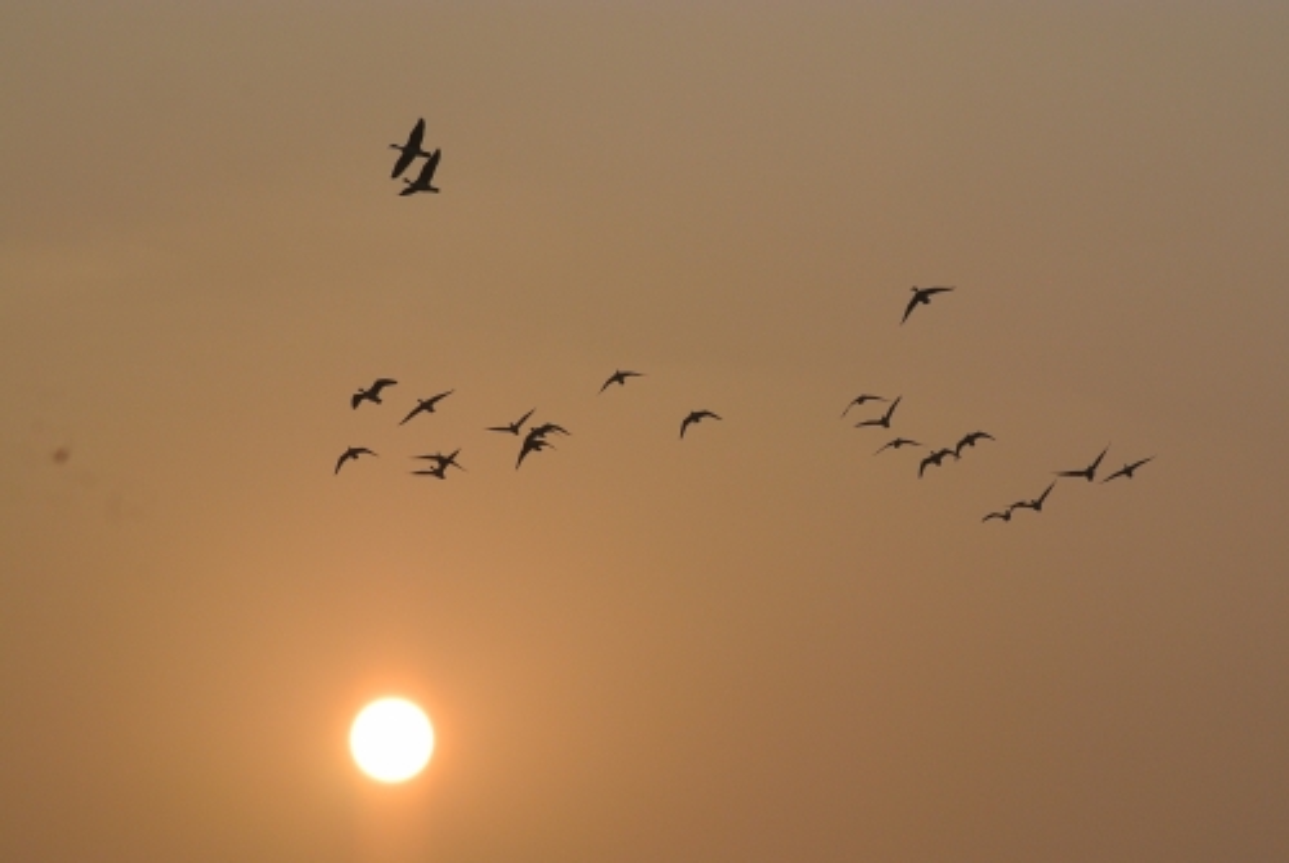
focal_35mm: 229
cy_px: 432
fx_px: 8211
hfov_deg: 9.0
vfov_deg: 6.0
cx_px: 644
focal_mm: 85
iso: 180
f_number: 8
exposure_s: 1/2000
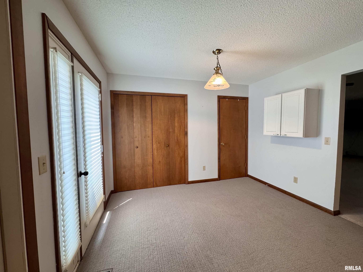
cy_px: 136
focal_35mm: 14
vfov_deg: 85.7
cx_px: 182
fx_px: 147
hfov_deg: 102.1
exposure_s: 1/120
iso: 250
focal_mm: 2.22
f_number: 2.2
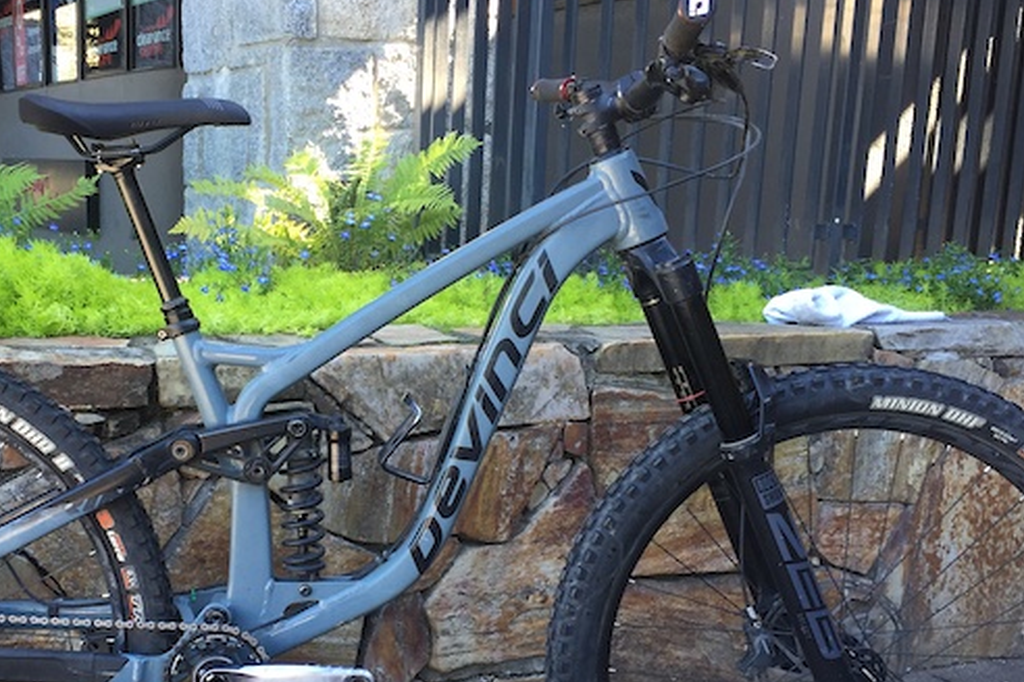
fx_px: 1394
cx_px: 345
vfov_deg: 27.3
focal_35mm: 49
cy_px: 457
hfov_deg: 39.9
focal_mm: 4.15
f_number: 2.2
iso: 40
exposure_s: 1/60
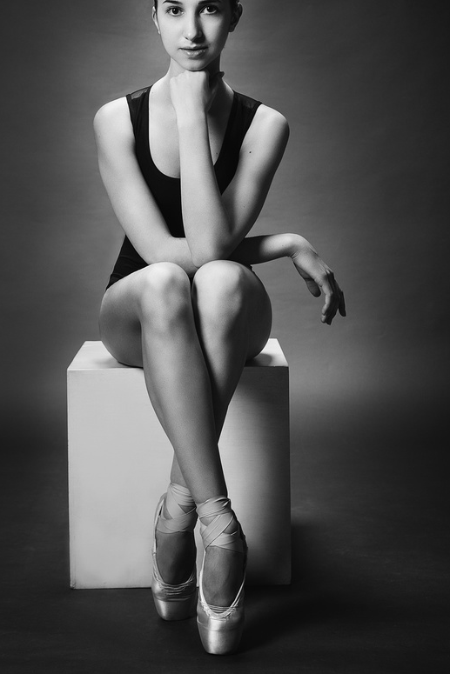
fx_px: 1331
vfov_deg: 28.3
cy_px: 254
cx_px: 203
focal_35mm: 71
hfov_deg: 19.2
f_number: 4
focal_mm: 55
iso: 100
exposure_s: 1/125
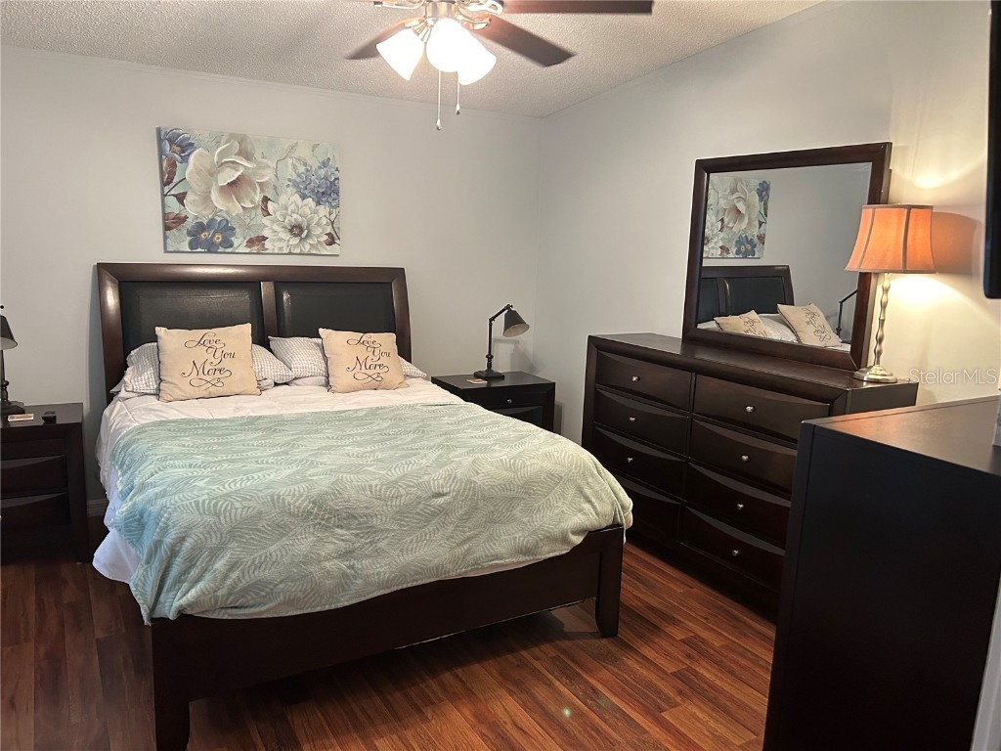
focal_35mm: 26
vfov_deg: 53.1
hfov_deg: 67.3
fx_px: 752
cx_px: 500
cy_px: 376
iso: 250
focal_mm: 5.7
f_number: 1.5
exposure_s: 1/60
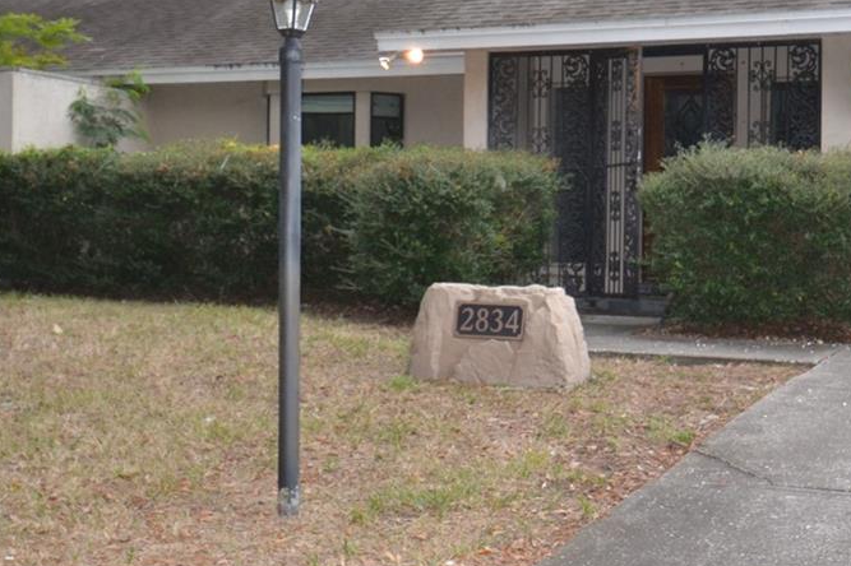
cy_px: 240
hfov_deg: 32.8
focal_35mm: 61
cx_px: 440
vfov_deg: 22.1
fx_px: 1446
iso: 560
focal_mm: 17
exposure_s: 1/60
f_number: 4.2
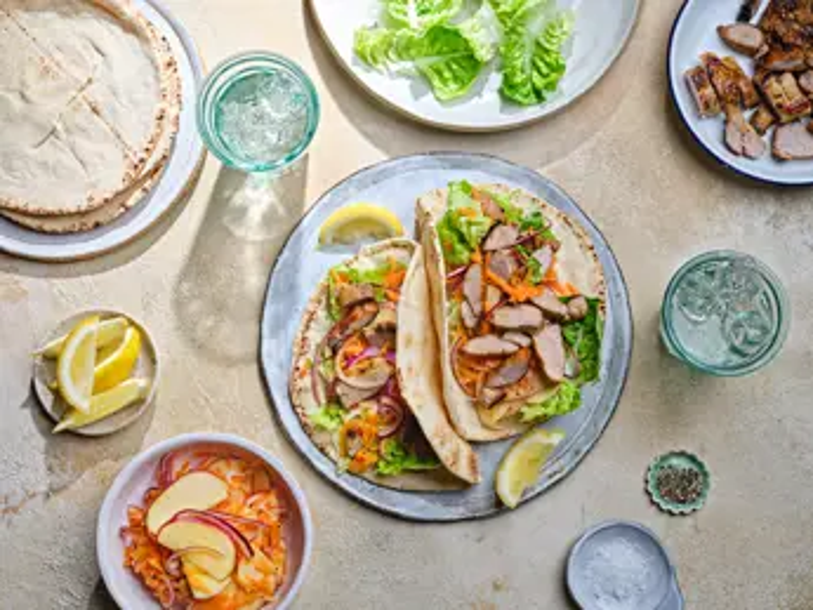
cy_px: 305
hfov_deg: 38.2
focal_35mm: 50
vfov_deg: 29.1
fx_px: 1175
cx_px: 406
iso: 640
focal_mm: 63
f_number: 7.1
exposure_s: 1/80
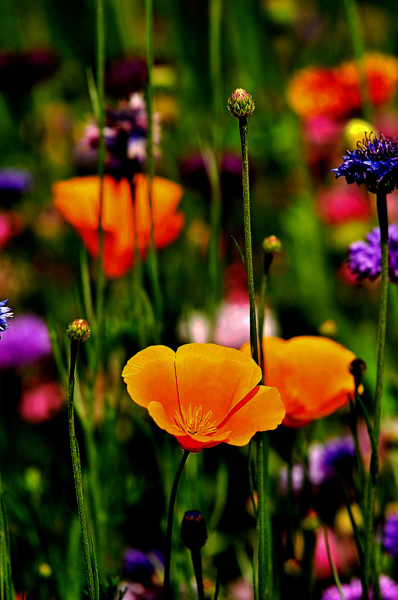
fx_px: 4998
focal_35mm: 300
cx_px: 199
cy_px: 300
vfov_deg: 6.9
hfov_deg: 4.6
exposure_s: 1/640
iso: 100
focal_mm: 200
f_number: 5
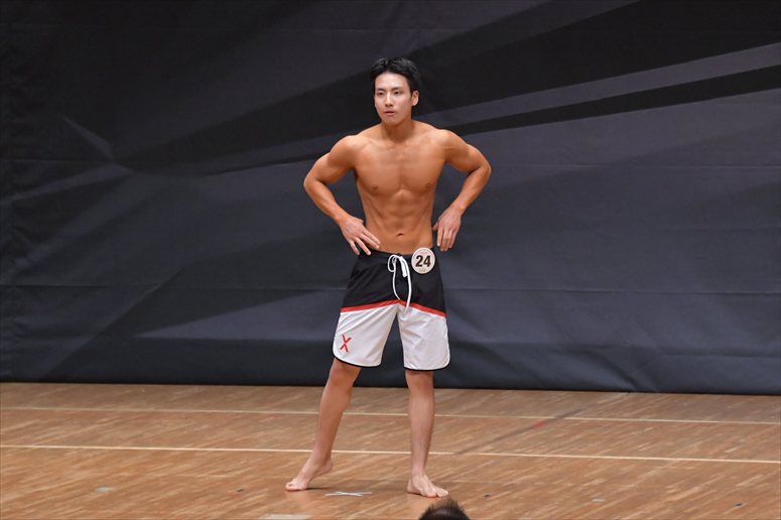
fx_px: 6180
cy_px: 260
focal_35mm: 285
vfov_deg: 4.8
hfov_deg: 7.2
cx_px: 390
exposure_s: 1/400
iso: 6400
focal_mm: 190
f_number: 5.6
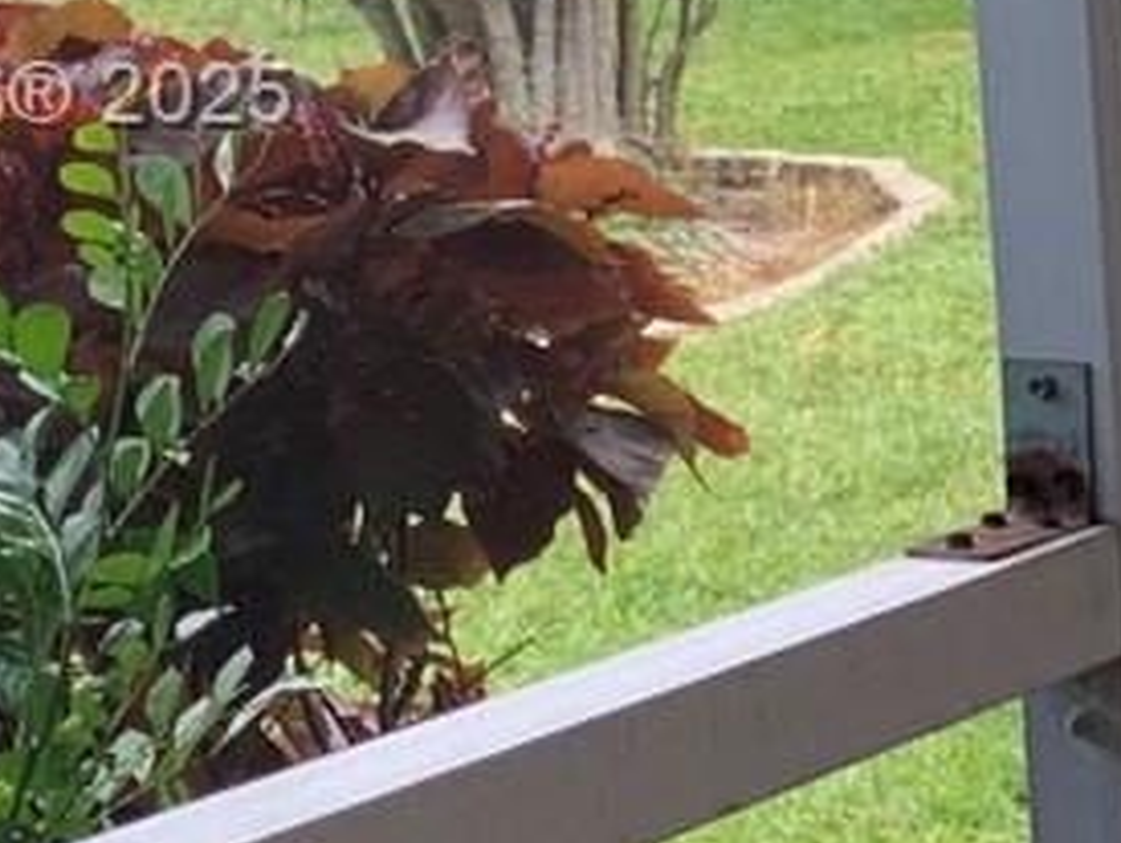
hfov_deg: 11.7
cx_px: 2250
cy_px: 102
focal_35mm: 151
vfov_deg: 9.8
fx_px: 4896
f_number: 1.8
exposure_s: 1/163
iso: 25
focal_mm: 4.25
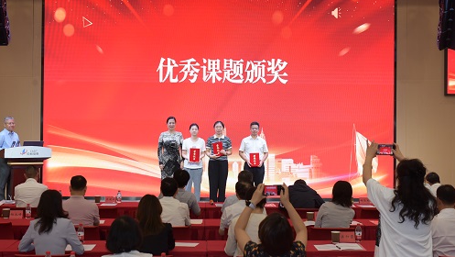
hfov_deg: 35.4
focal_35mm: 59
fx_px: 712
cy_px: 116
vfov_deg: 20.4
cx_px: 228
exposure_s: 1/160
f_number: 4.5
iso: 1600
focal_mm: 56
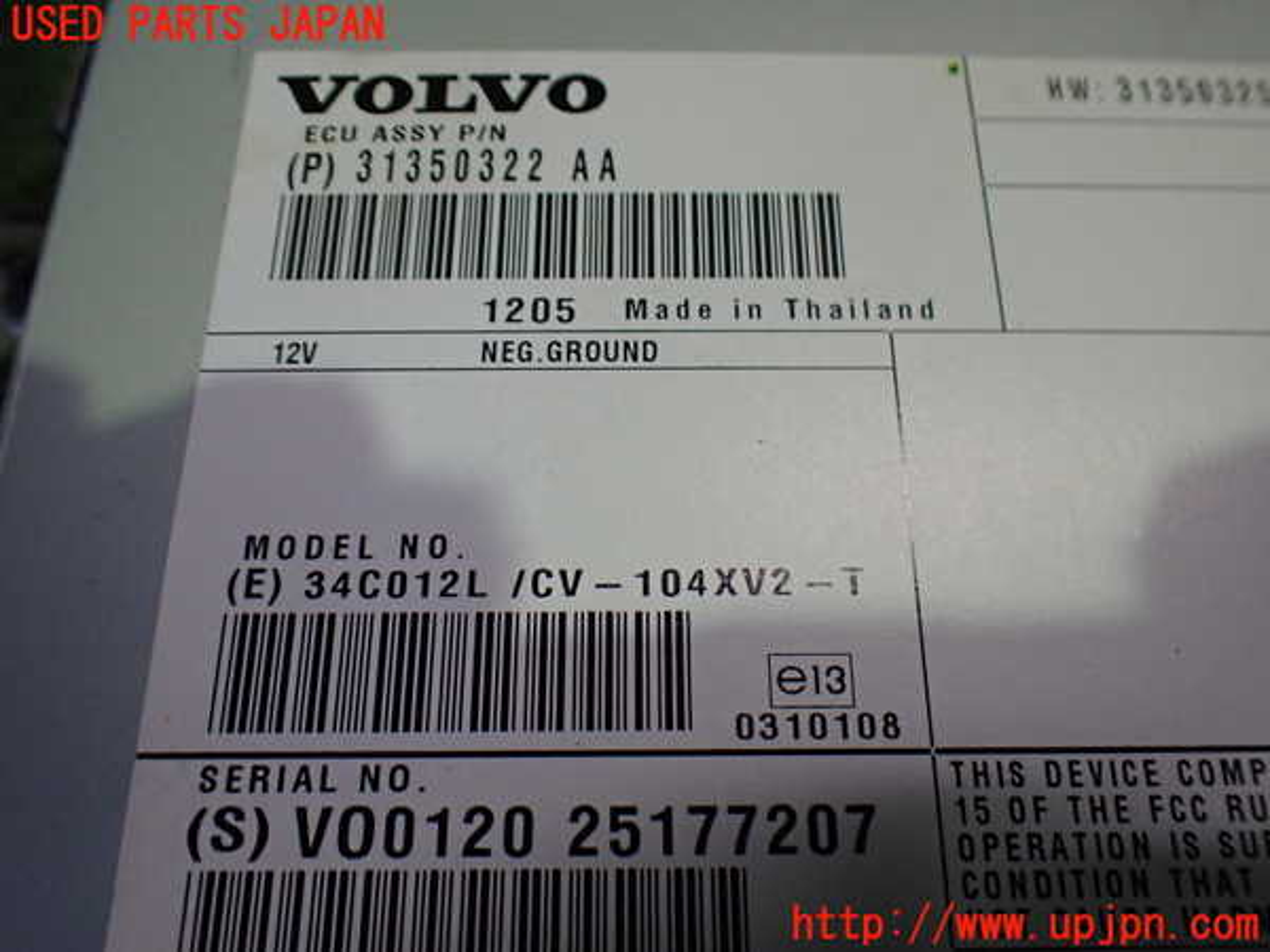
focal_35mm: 30
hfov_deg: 60.0
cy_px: 476
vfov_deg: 46.8
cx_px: 635
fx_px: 1101
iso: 500
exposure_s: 1/125
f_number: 2.3
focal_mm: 5.4
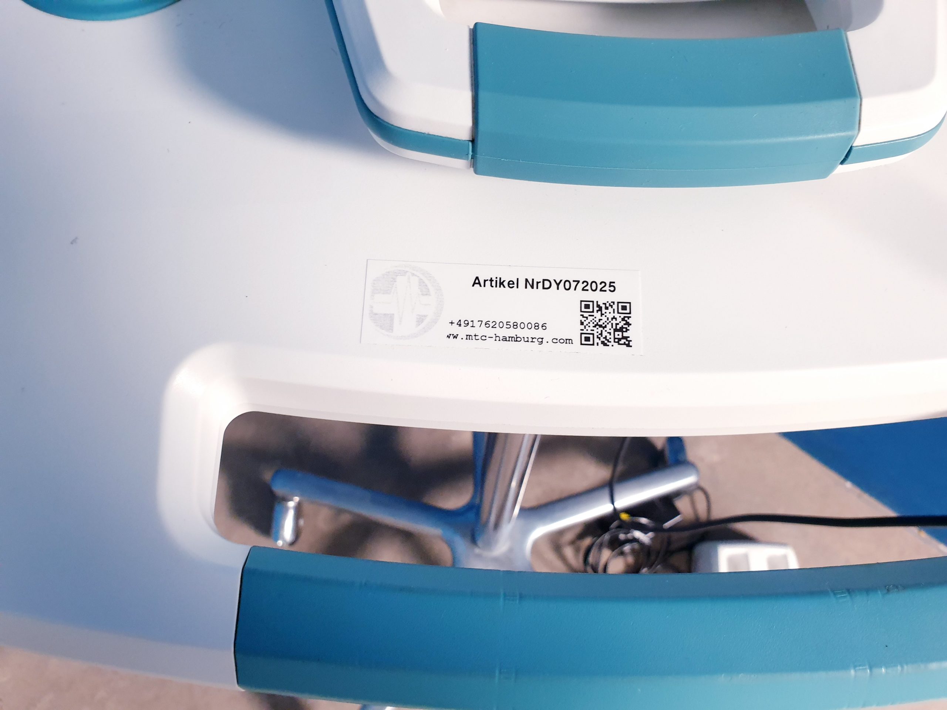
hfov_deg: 67.3
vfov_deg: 53.1
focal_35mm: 26
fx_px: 711
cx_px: 474
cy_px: 355
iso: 320
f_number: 2.4
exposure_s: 1/25
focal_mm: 4.3
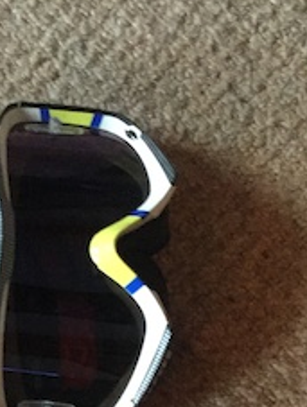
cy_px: 708
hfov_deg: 14.2
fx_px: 1203
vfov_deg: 16.4
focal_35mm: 102
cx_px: -38
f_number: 2.2
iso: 400
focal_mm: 4.15
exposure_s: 1/17
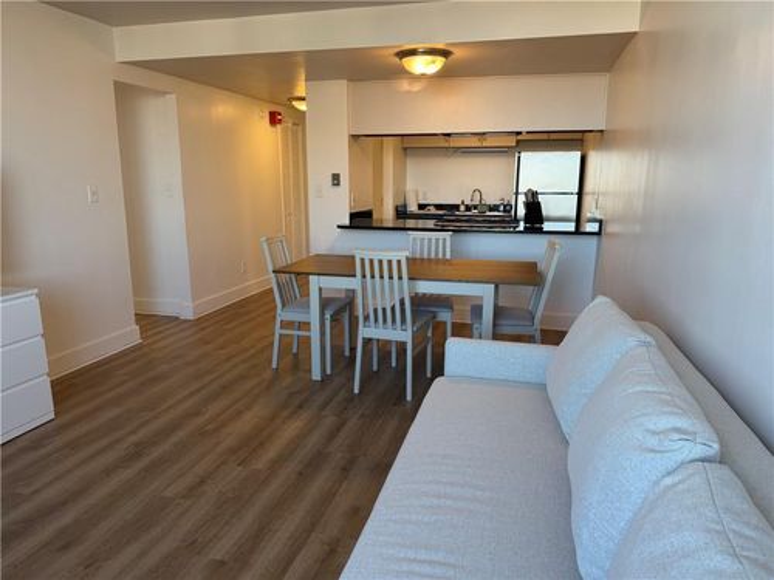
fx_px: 537
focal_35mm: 24
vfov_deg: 56.8
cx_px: 387
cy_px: 290
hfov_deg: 71.6
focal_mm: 6.76
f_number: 1.78
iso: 125
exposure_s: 1/120
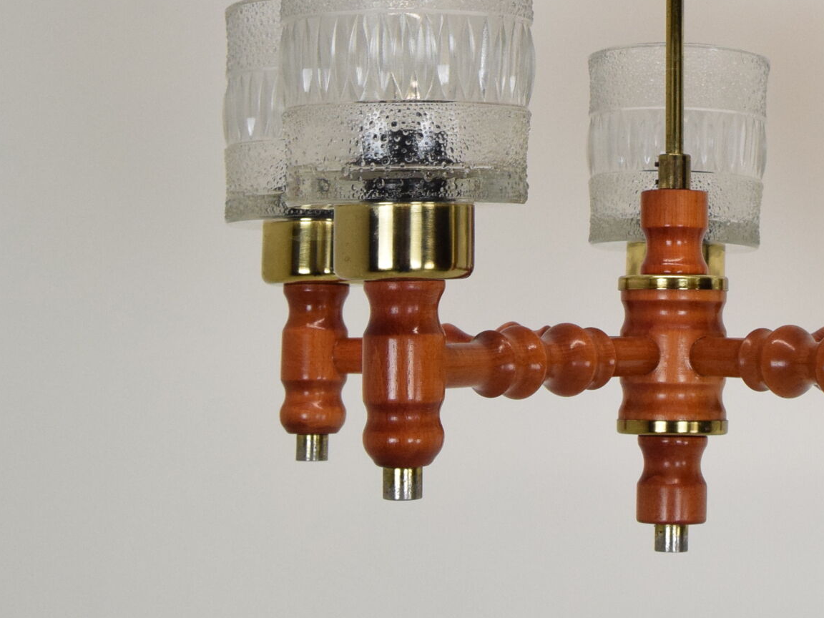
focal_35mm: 86
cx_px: 700
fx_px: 2053
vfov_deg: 16.7
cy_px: -34
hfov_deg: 22.3
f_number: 8
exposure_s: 1/250
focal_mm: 23
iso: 1600
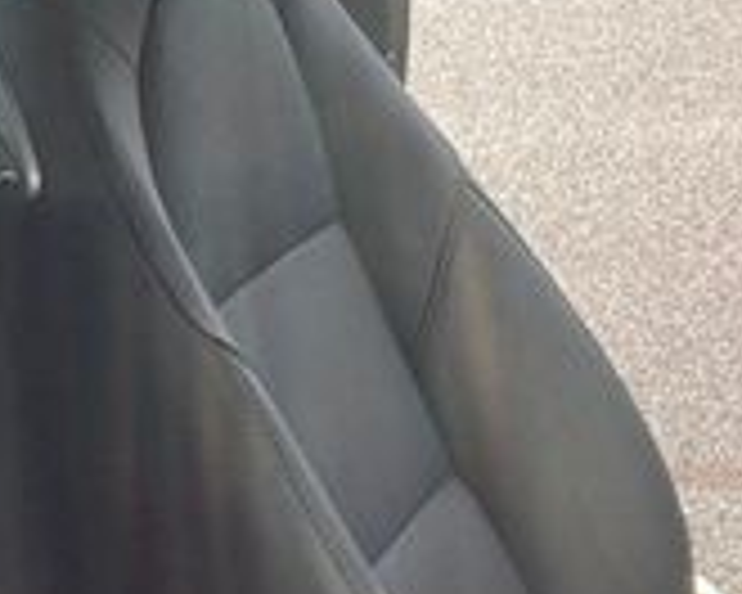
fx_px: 2328
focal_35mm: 106
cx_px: -229
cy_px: 585
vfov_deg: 14.3
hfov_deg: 17.0
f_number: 1.8
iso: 20
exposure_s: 1/217
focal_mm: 3.99
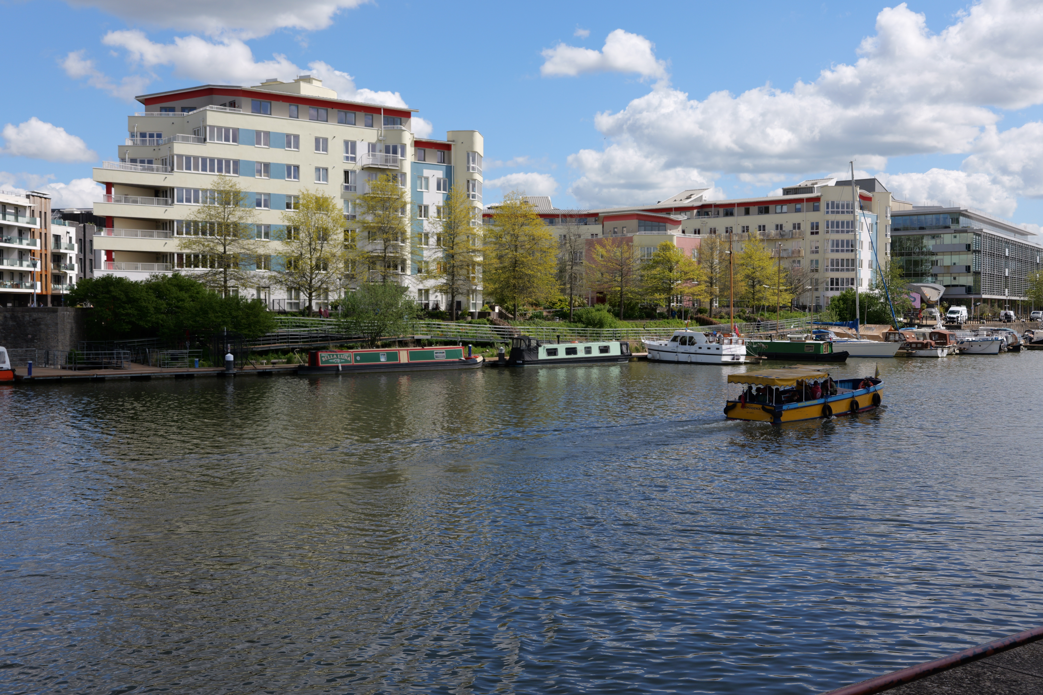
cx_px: 522
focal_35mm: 40
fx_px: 1159
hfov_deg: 48.5
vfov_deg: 33.4
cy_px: 348
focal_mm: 40
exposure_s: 1/1000
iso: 200
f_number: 6.3
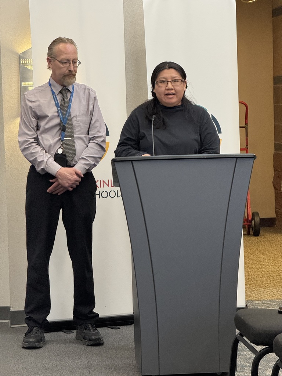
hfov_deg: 12.3
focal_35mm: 120
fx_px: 1303
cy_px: 188
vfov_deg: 16.4
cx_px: 141
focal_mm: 15.66
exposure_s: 1/120
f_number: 2.8
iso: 200
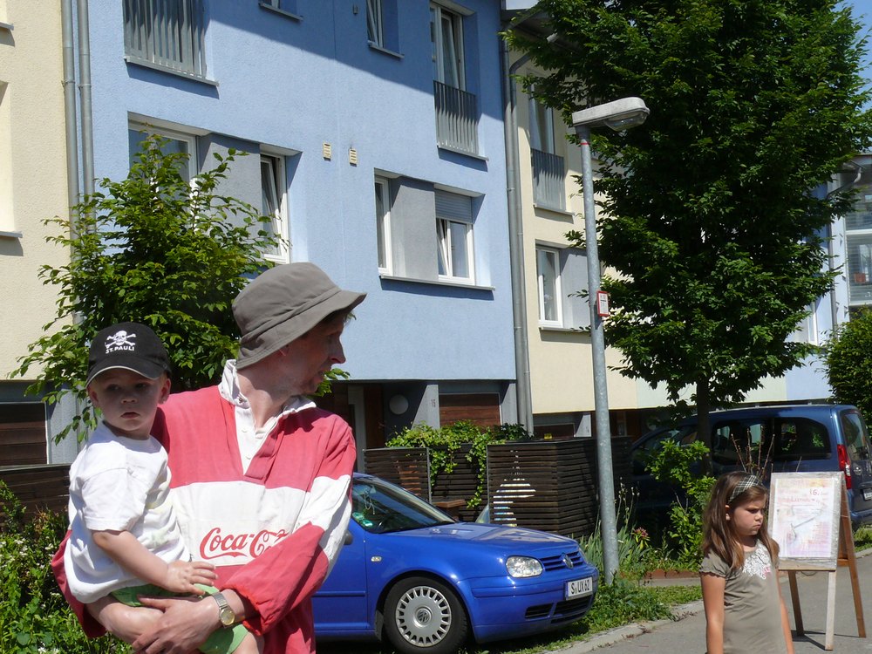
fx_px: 1864
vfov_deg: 19.9
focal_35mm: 74
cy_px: 327
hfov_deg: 26.3
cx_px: 436
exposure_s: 1/400
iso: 100
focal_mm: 12.3
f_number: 7.1
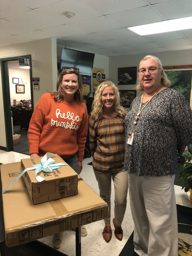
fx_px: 207
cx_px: 96
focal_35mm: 28
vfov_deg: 63.4
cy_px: 128
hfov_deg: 49.7
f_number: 1.8
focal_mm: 3.99
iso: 50
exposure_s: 1/15
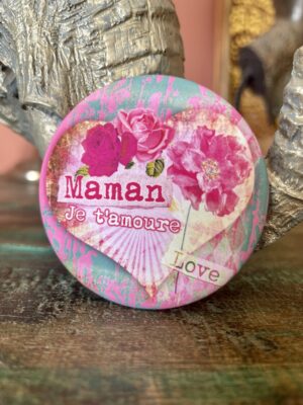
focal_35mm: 26
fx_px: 303
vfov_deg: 67.3
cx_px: 152
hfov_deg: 53.1
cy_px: 202
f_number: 1.6
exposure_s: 1/121
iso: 40
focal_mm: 4.2
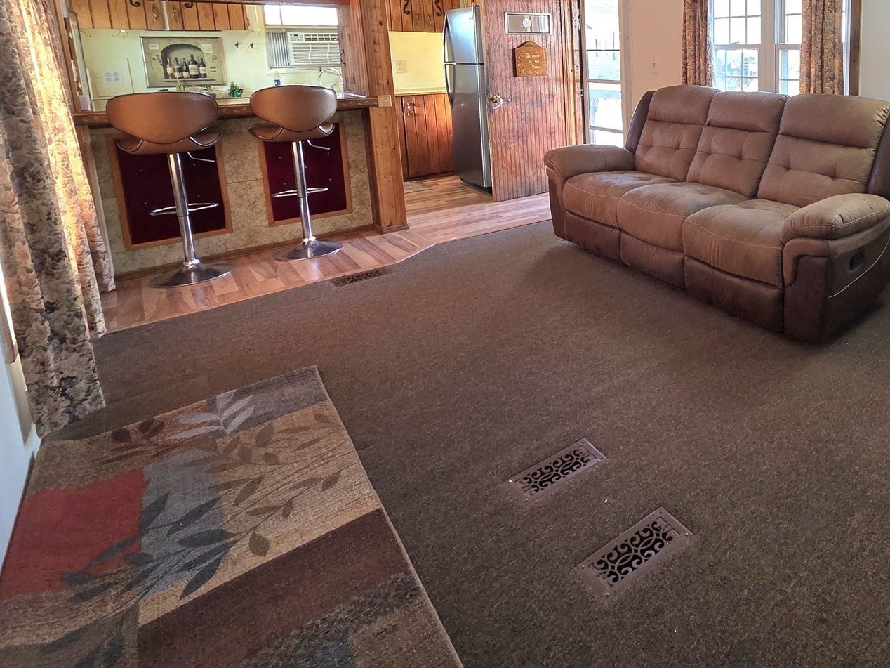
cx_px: 700
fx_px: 540
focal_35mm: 21
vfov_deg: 58.9
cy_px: 142
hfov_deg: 71.8
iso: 320
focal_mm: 2.2
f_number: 2.2
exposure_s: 1/60.2
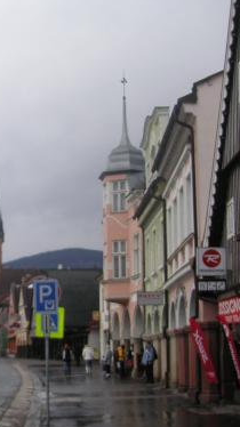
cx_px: -34
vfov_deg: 30.4
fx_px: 782
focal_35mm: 69
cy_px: 269
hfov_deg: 16.8
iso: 50
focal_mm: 6.1
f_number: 2.8
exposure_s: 1/750
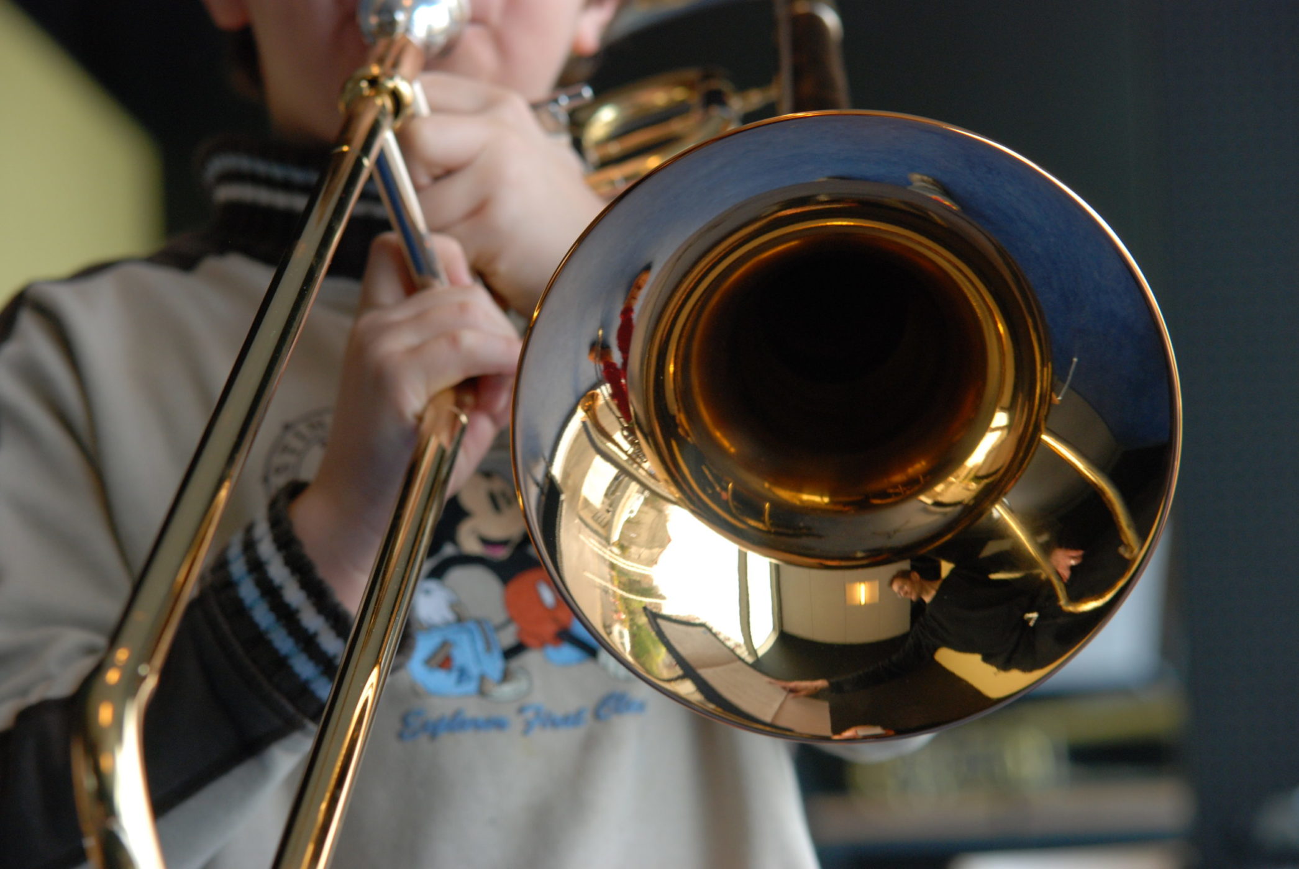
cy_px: 434
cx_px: 650
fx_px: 4606
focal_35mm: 128
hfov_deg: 16.1
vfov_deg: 10.8
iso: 400
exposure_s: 1/80
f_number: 5.6
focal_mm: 85
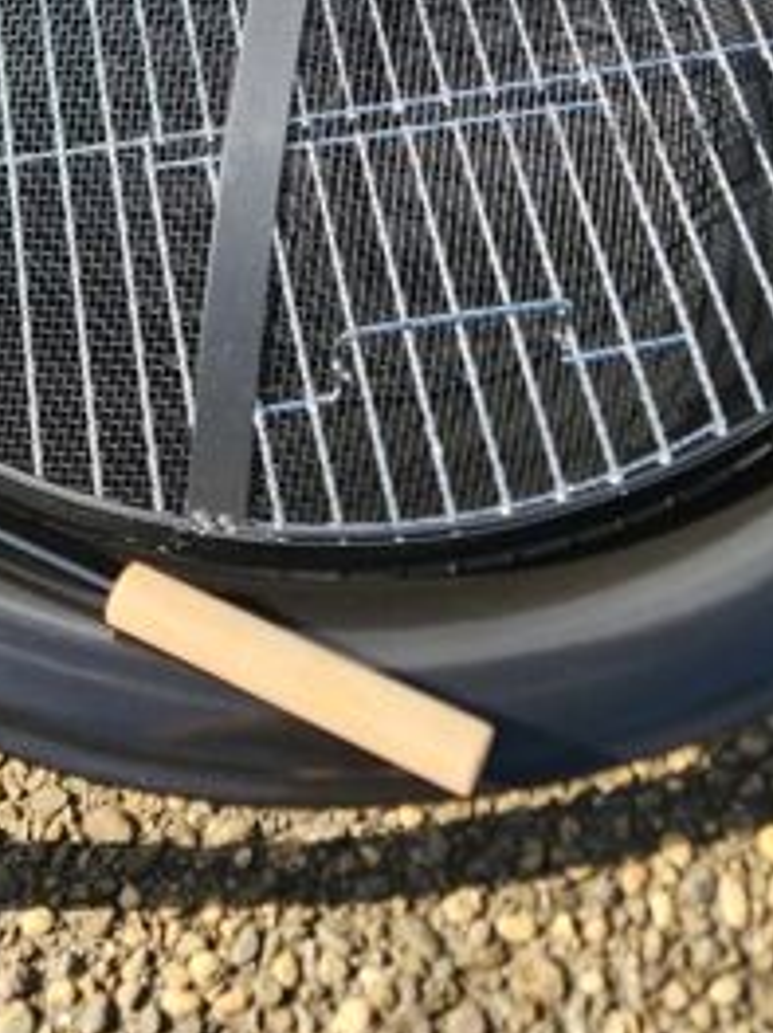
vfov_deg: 32.7
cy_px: 114
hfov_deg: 26.1
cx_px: 377
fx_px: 1669
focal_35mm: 56
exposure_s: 1/542
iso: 20
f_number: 1.8
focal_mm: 5.4
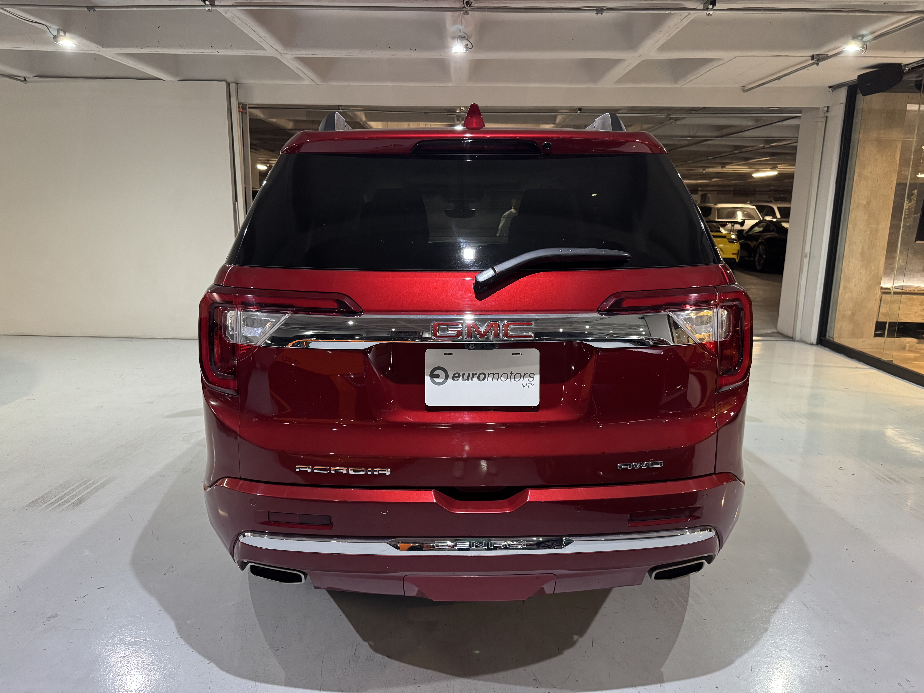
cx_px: 462
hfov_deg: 71.6
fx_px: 641
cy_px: 346
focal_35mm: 24
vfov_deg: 56.8
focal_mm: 6.76
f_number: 1.78
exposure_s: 1/60
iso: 640
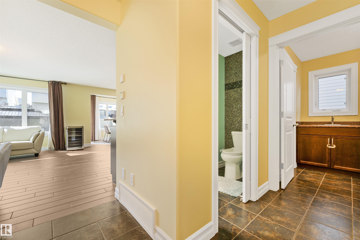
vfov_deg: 77.7
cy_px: 120
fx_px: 149
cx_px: 180
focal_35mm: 15
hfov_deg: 100.8
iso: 200
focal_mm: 14.9
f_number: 8
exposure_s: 1/15
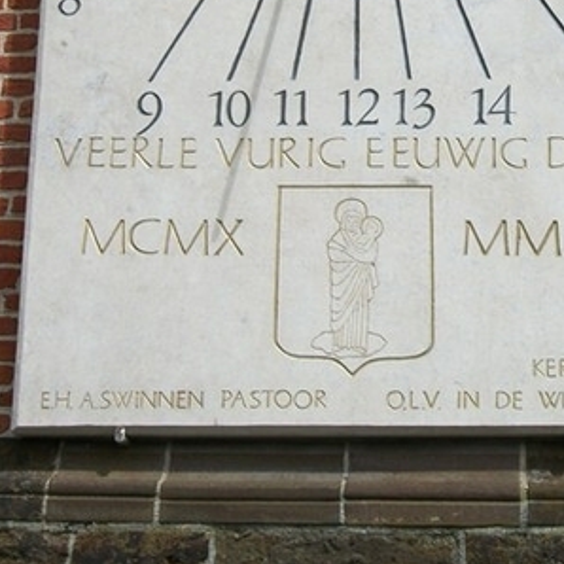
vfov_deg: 19.2
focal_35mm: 89
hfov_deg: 19.4
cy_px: 59
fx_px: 1641
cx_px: 380
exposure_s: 1/160
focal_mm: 8.8
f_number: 11.2
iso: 80
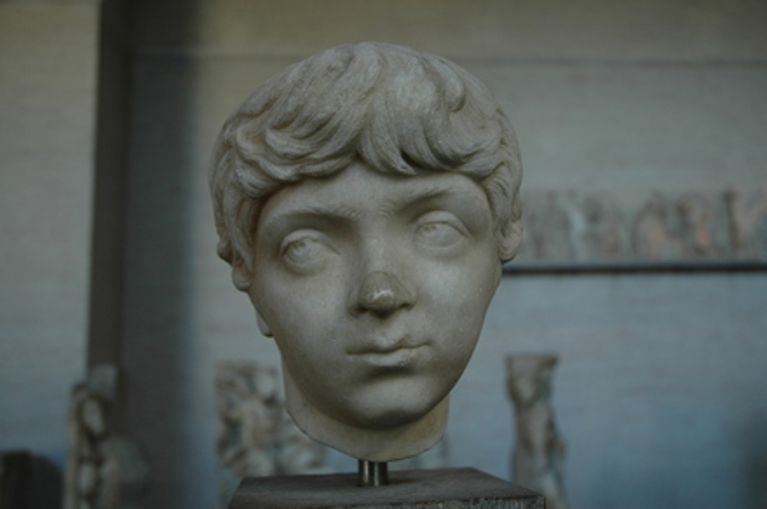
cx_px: 384
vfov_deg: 35.4
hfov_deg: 51.3
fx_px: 798
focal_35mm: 38
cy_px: 254
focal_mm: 25
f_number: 3.8
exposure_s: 1/40
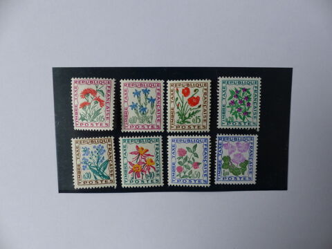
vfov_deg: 54.9
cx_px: 166
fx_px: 240
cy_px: 124
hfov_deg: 69.4
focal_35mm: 25
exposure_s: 1/60
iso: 160
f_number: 2.8
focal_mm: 4.5
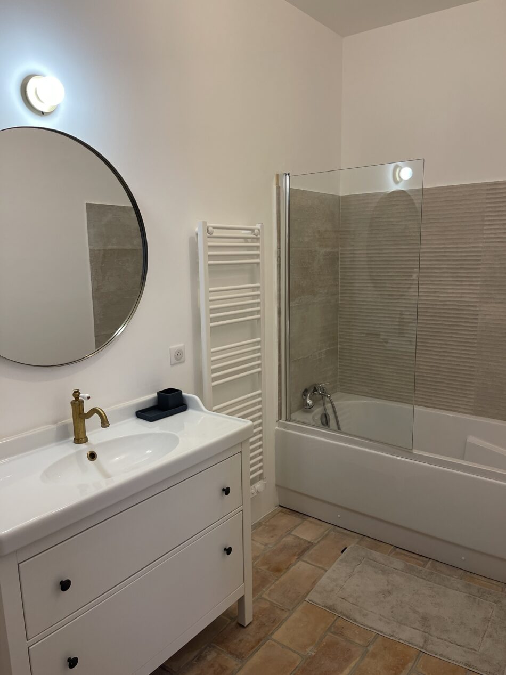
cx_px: 253
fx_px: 507
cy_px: 338
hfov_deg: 53.1
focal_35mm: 26
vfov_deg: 67.3
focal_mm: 5.1
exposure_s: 1/100
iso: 125
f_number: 1.6
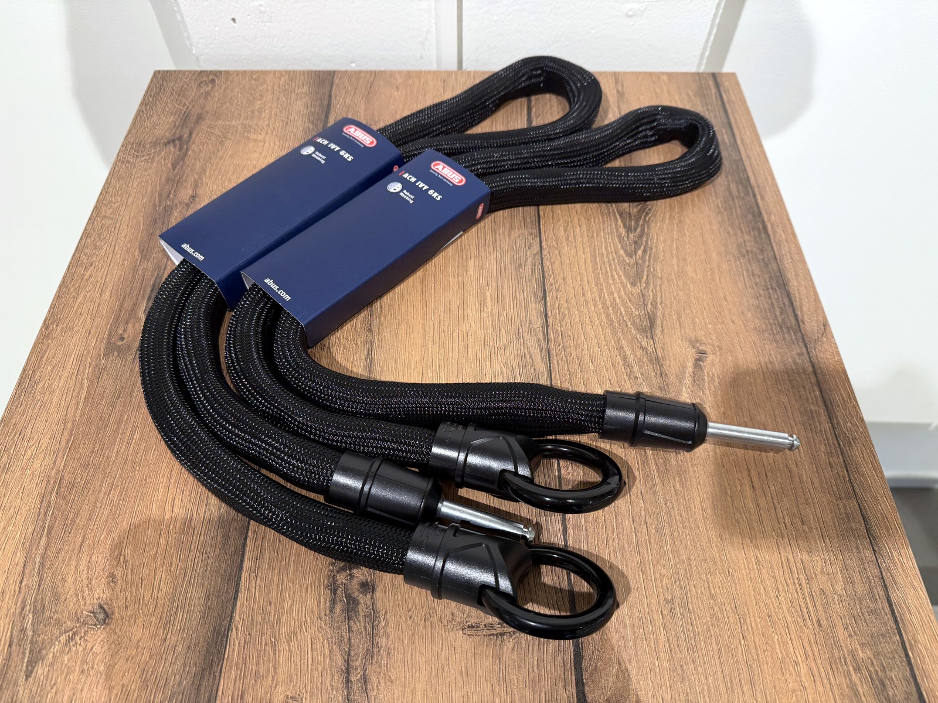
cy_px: 352
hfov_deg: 71.6
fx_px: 650
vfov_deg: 56.8
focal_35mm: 24
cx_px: 469
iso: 160
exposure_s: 1/100
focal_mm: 6.76
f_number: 1.78
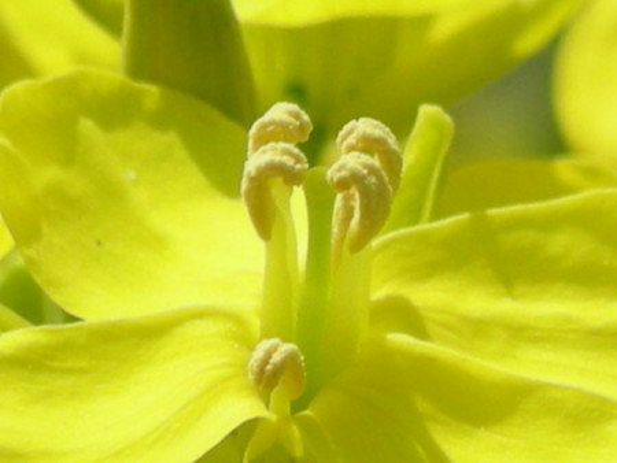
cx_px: 308
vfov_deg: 19.4
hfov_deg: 25.6
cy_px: 232
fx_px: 1355
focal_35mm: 76
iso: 50
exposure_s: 1/194
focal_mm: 12.3
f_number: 7.8
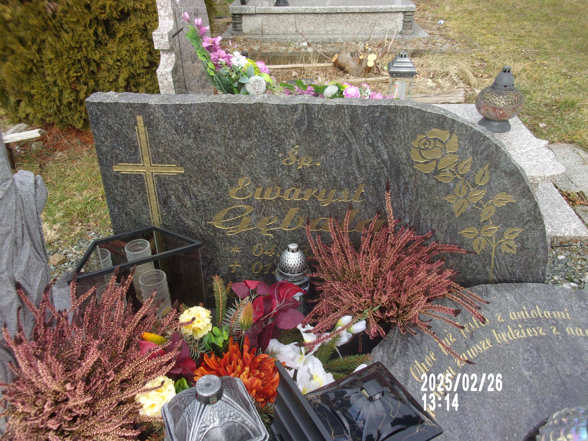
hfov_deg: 63.4
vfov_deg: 49.7
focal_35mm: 28
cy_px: 220
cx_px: 294
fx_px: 476
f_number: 3.9
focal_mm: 5.1
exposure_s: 1/150
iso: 80
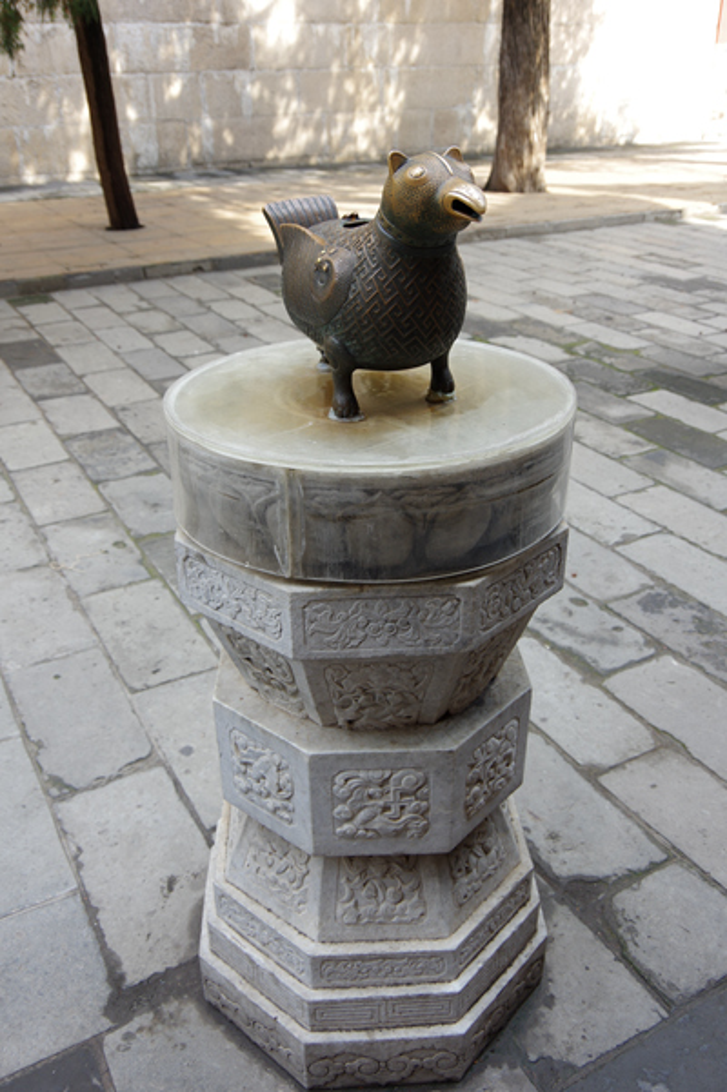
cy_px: 546
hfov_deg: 42.3
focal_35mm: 31
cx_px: 364
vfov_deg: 60.3
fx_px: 940
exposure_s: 1/80
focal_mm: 21
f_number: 5.6
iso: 160
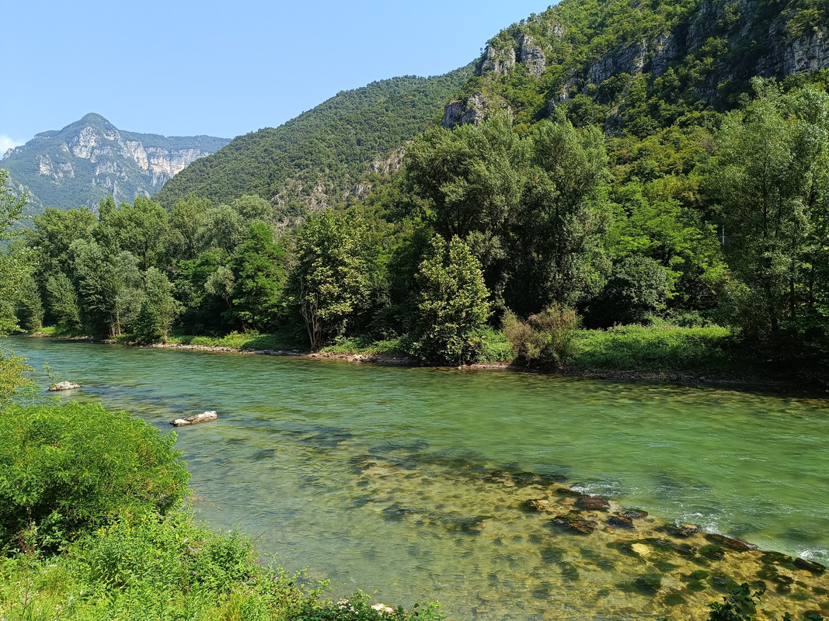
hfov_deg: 71.6
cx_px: 414
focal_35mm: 24
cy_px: 310
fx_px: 575
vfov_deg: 56.8
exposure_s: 1/657
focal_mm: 5.59
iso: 53
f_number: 1.88
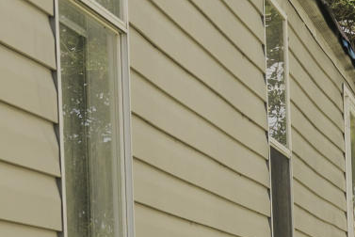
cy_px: 384
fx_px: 1806
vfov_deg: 7.4
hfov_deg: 11.1
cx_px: 380
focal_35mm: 183
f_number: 10
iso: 100
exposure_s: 1/160
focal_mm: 23
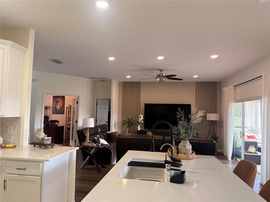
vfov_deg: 56.8
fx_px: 187
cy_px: 101
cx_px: 135
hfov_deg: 71.6
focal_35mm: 24
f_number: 1.78
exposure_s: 1/120
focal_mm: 6.76
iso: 200
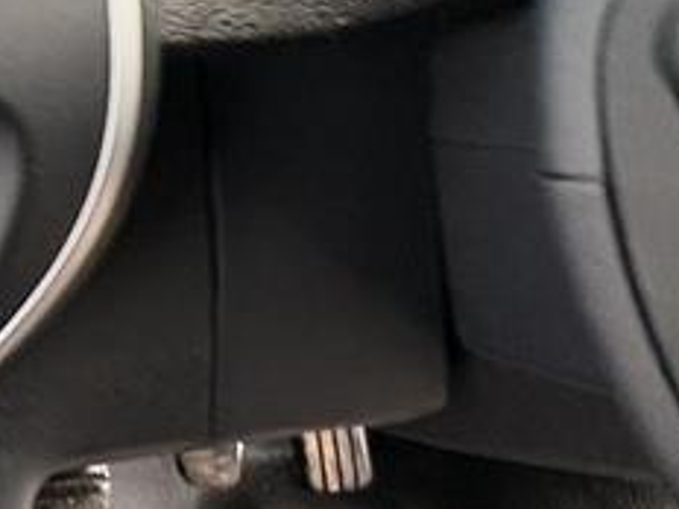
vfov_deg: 26.0
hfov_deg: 23.9
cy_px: 32
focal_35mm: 54
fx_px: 1059
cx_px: -448
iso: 500
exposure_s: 1/60
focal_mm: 2.22
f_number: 2.2
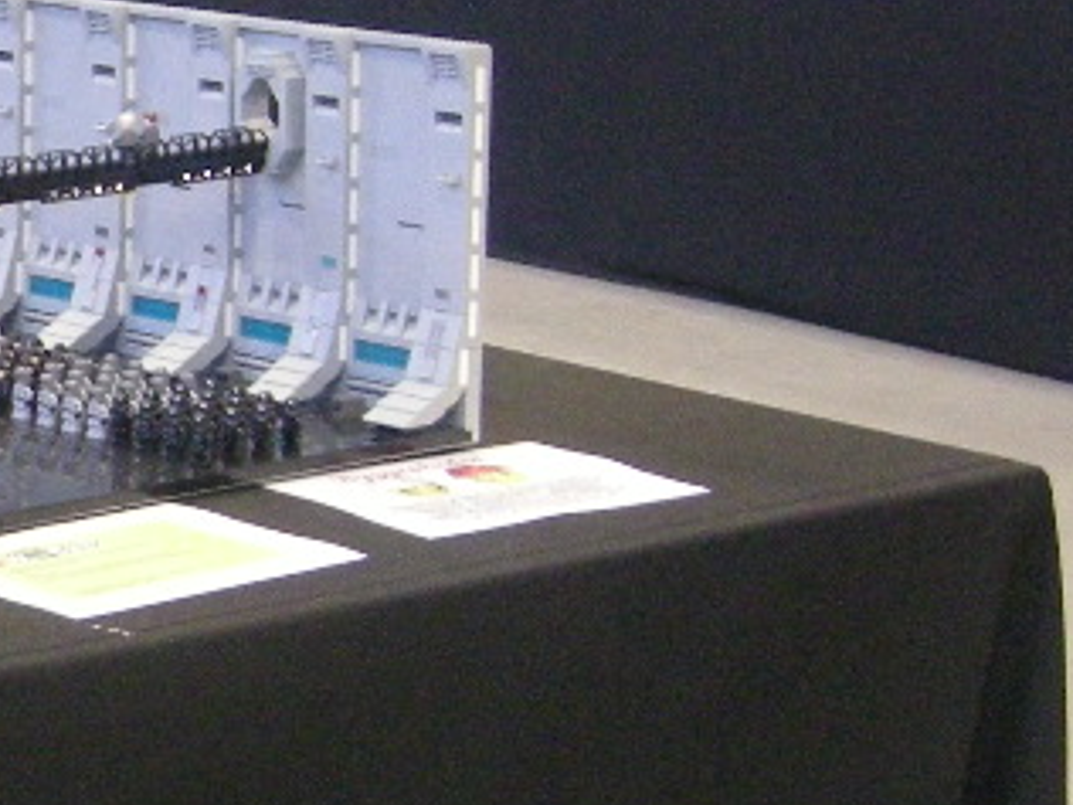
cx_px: -428
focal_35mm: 146
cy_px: 445
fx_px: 4526
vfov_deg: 10.2
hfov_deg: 12.9
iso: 400
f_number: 2.7
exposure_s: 1/10.6
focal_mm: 7.5
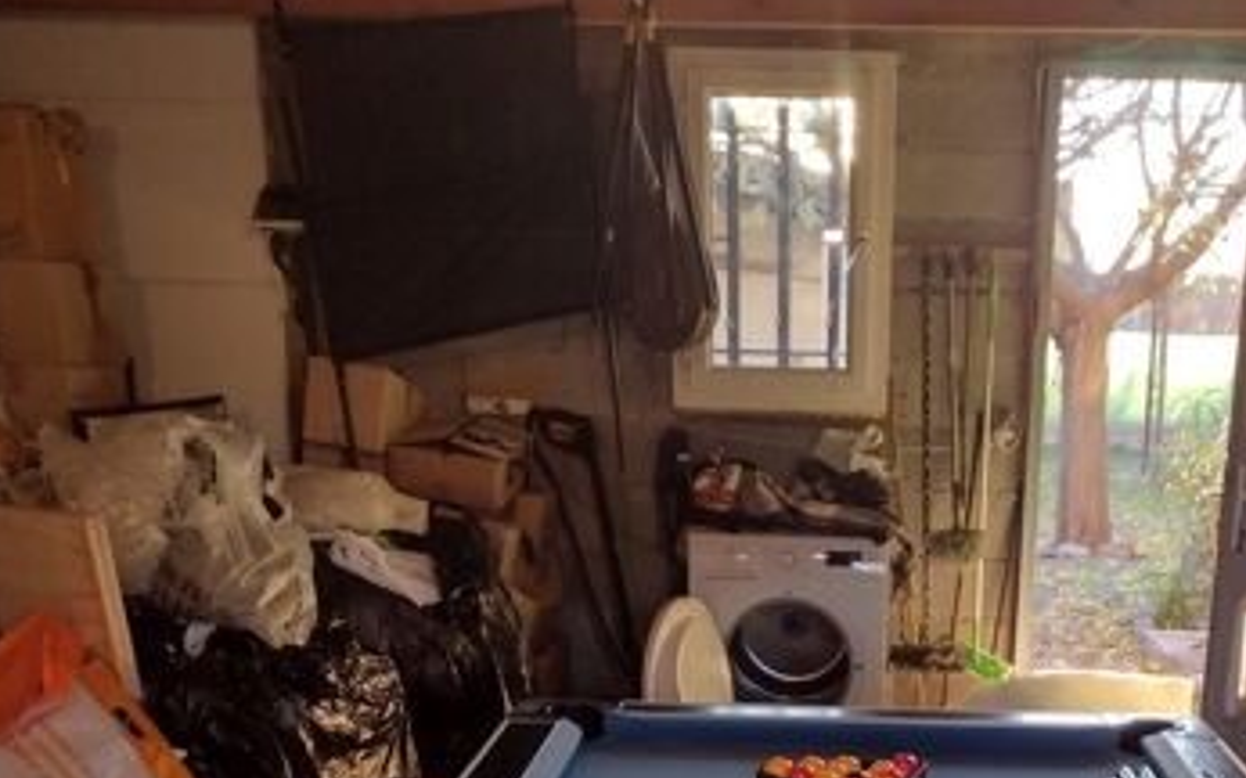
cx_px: 850
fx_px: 1799
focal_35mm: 53
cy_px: 962
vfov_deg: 22.3
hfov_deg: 37.7
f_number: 1.7
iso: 191
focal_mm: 4.71
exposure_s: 1/50
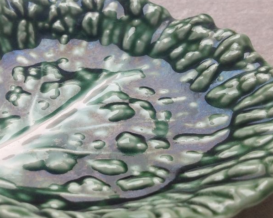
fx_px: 461
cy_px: 113
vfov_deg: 26.7
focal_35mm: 57
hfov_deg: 32.7
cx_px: 87
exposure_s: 1/120
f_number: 2.4
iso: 50
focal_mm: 4.28
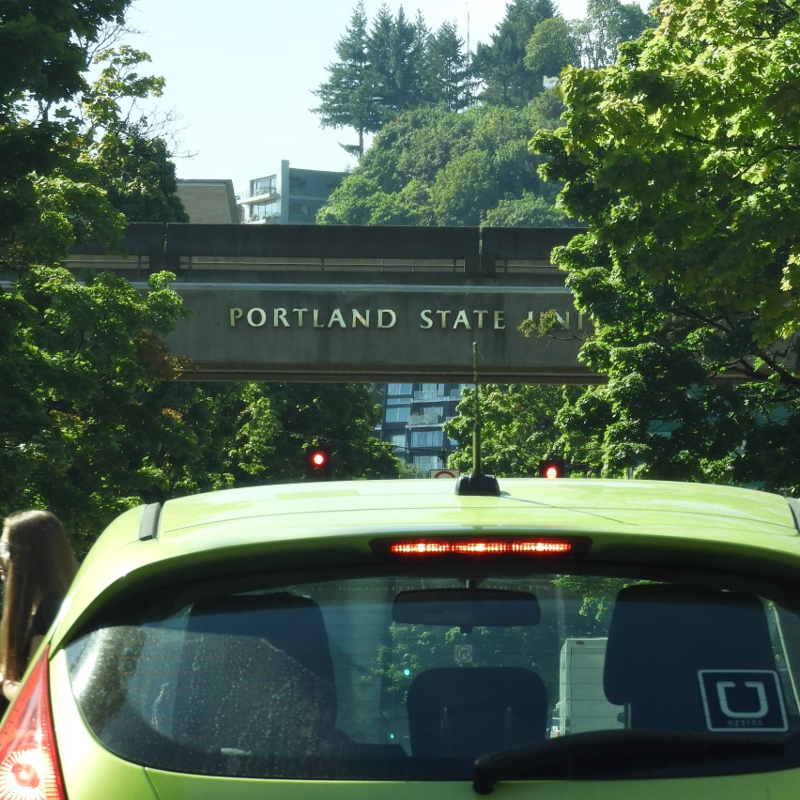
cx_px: 501
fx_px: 5857
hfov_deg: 7.8
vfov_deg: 7.8
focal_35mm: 224
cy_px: 303
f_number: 5.2
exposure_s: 1/160
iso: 100
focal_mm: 26.9
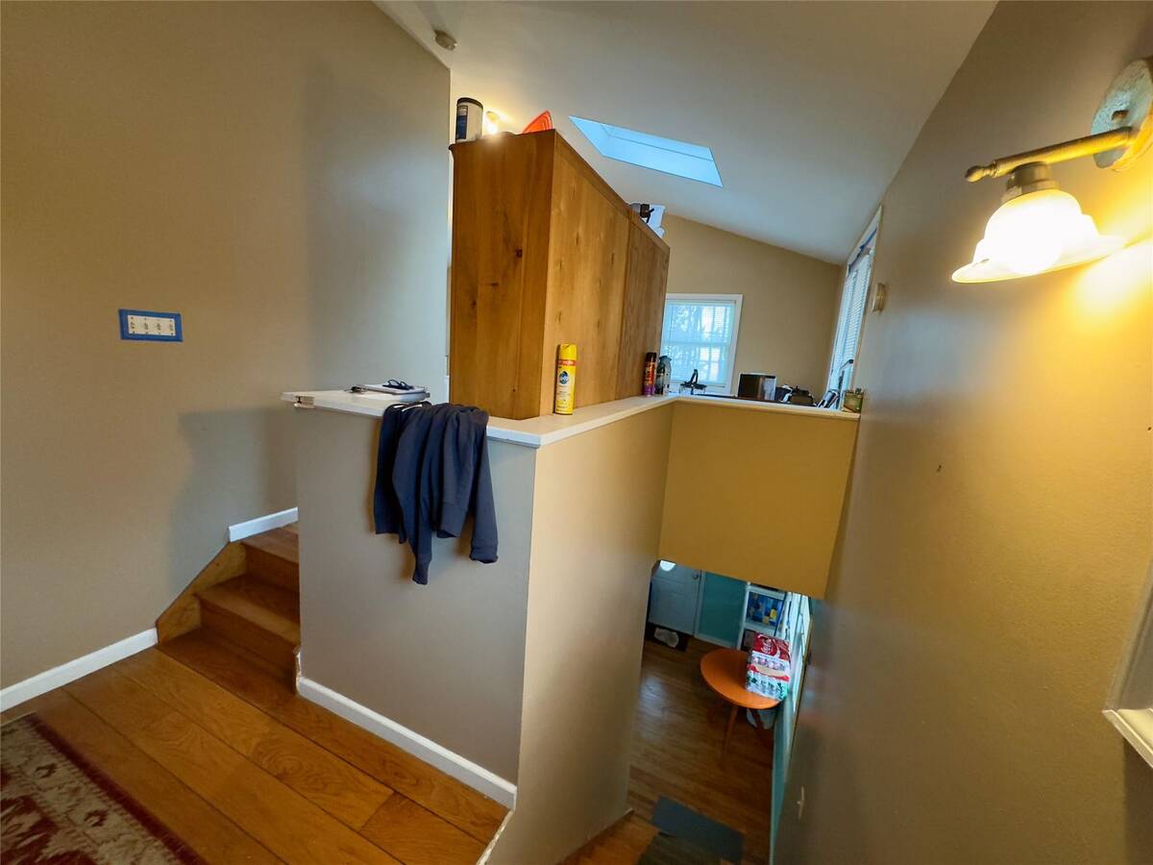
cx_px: 576
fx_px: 466
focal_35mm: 14
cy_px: 432
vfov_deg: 85.7
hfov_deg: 102.1
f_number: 2.2
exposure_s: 1/60
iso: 800
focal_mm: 2.22
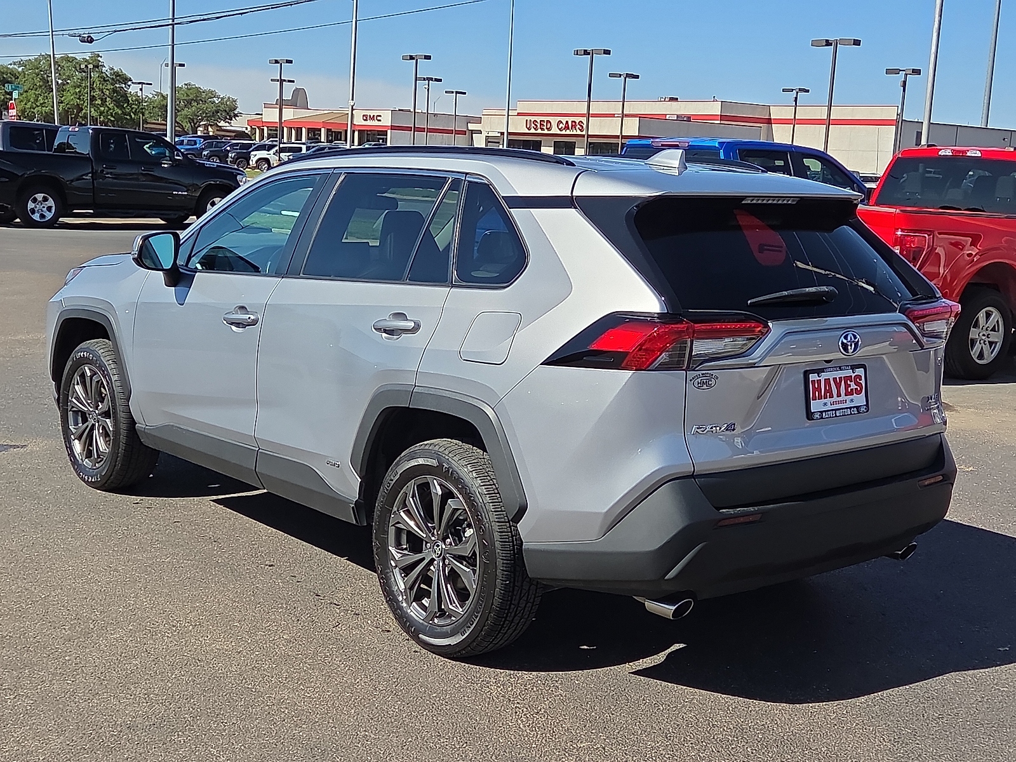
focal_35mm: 47
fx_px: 1379
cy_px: 381
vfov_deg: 30.9
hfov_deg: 40.4
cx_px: 508
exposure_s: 1/2500
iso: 25
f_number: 1.8
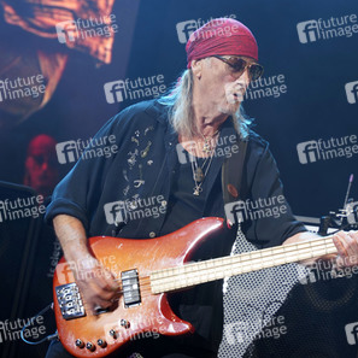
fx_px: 1556
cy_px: 180
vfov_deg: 13.1
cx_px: 224
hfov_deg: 13.1
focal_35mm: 133
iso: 640
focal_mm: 103
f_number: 5
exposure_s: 1/40
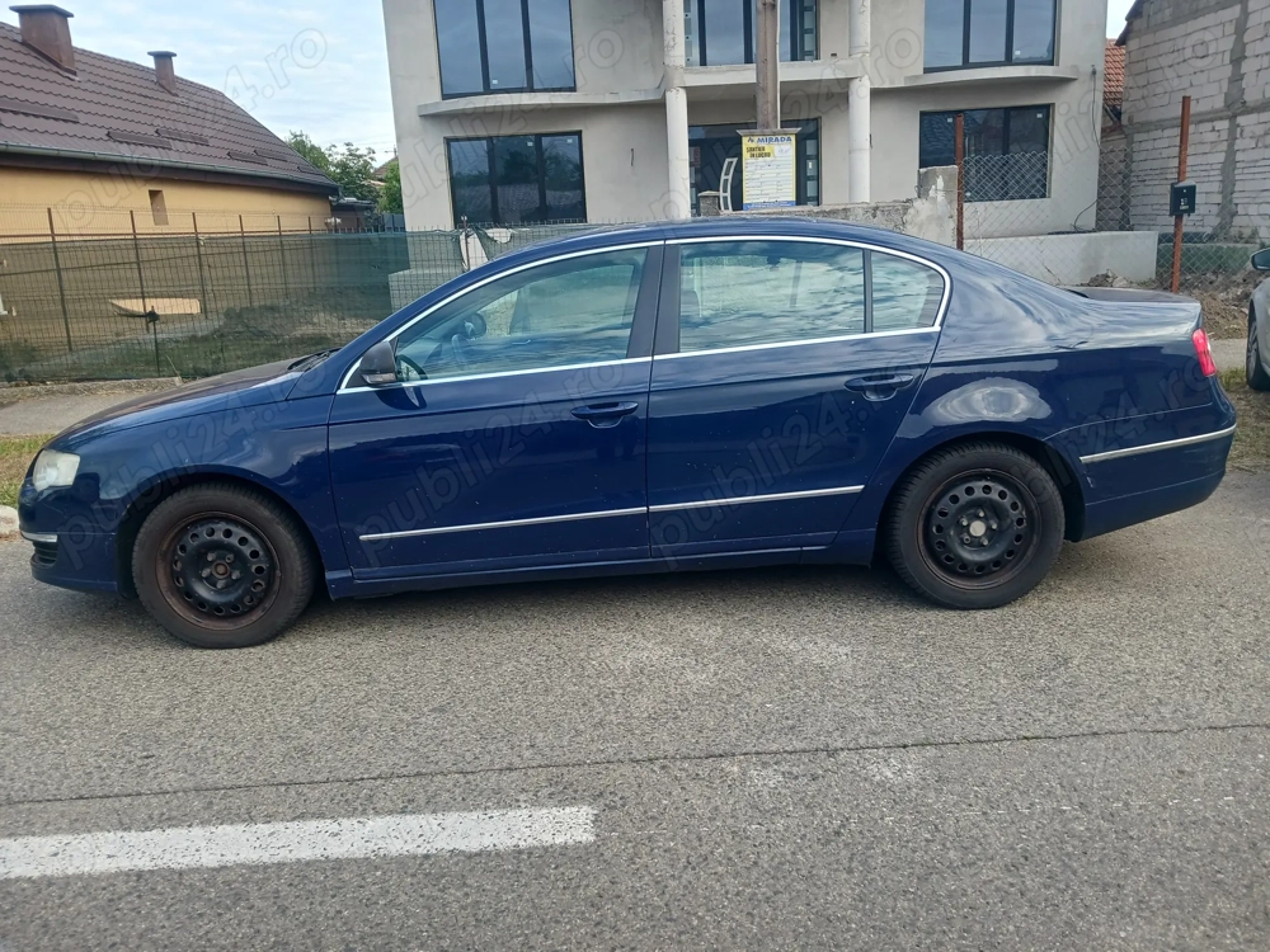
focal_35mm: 27
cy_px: 476
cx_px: 635
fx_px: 991
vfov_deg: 51.4
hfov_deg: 65.3
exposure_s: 1/100
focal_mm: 4
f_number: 1.8
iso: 32
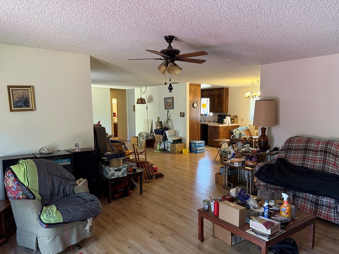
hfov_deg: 67.2
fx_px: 255
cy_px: 136
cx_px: 179
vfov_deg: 53.0
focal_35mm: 26
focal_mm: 6.76
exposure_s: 1/60
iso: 250
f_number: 1.78
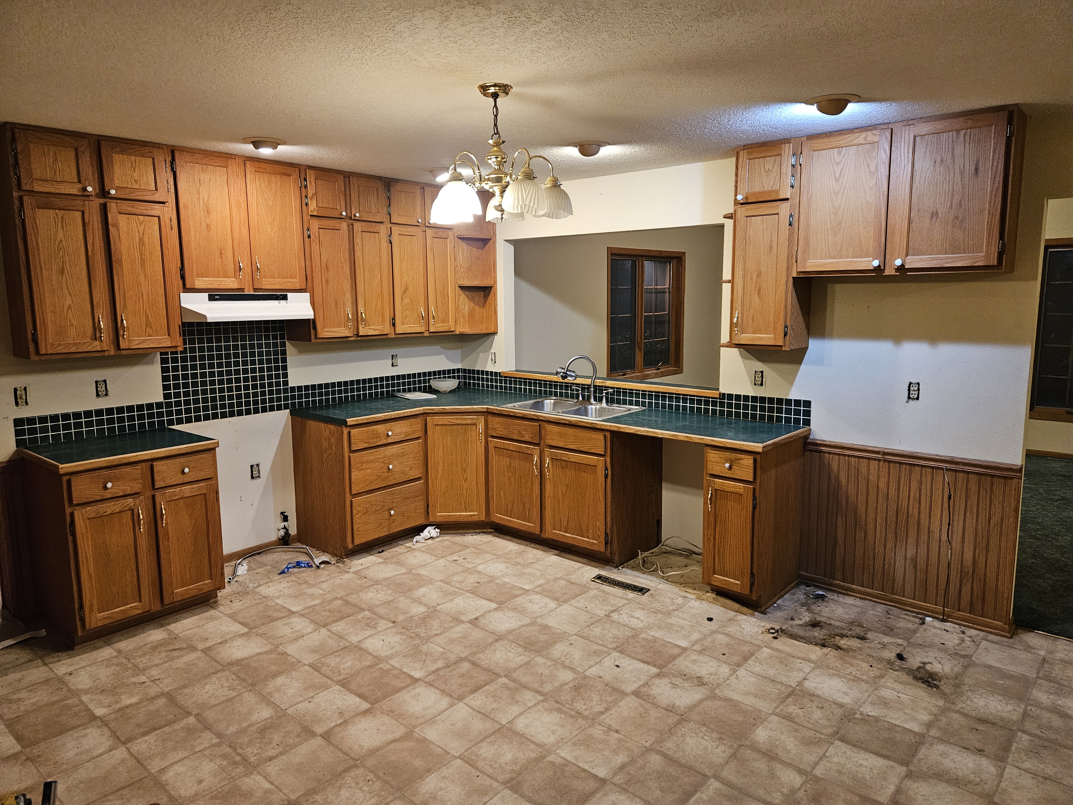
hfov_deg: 73.9
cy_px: 402
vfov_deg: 58.9
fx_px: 713
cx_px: 536
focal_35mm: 23
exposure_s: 1/120
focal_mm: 5.4
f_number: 1.8
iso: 500
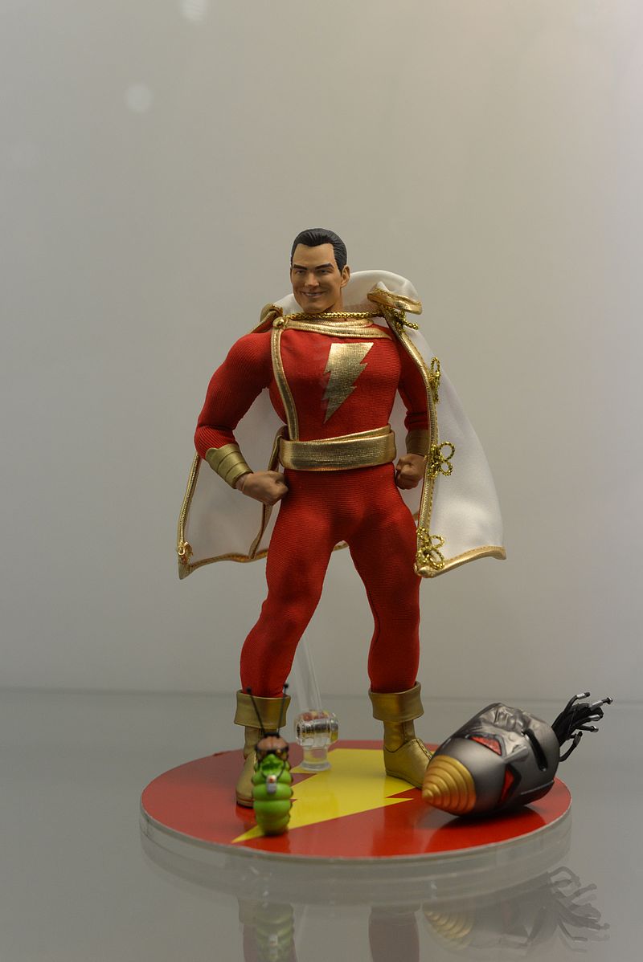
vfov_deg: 39.6
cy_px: 481
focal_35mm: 50
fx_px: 1338
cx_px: 322
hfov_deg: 27.0
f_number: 5.6
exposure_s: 1/200
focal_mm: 50
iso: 1600
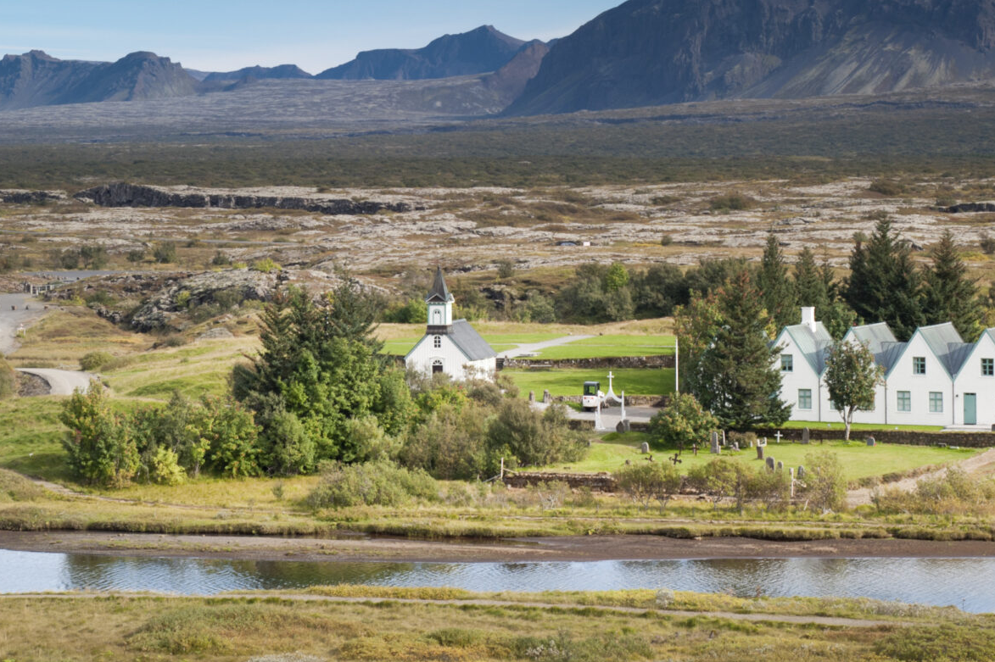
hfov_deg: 17.0
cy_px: 43
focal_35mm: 120
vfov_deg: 11.3
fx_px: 3315
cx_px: 375
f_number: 8
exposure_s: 1/45
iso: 280
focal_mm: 55
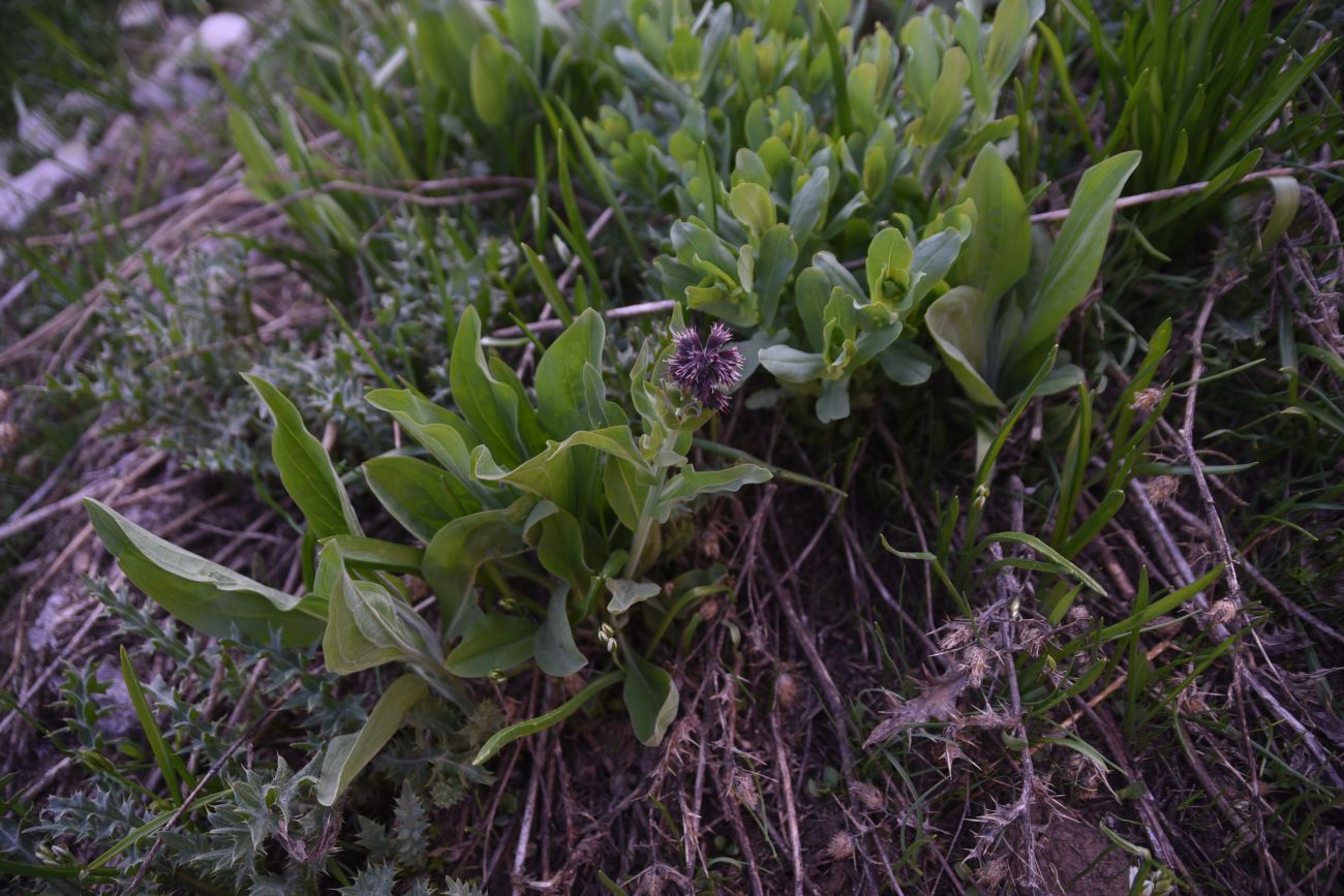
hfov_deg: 39.6
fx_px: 1867
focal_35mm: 50
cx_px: 672
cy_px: 448
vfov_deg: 27.0
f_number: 2.8
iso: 200
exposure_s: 1/500
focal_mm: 50
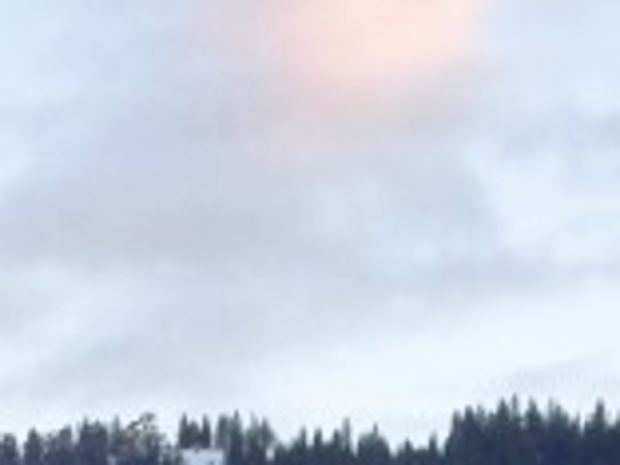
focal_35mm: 230
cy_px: 1423
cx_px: -195
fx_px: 4119
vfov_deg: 6.0
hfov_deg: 8.5
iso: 125
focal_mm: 5.98
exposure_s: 1/40
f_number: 4
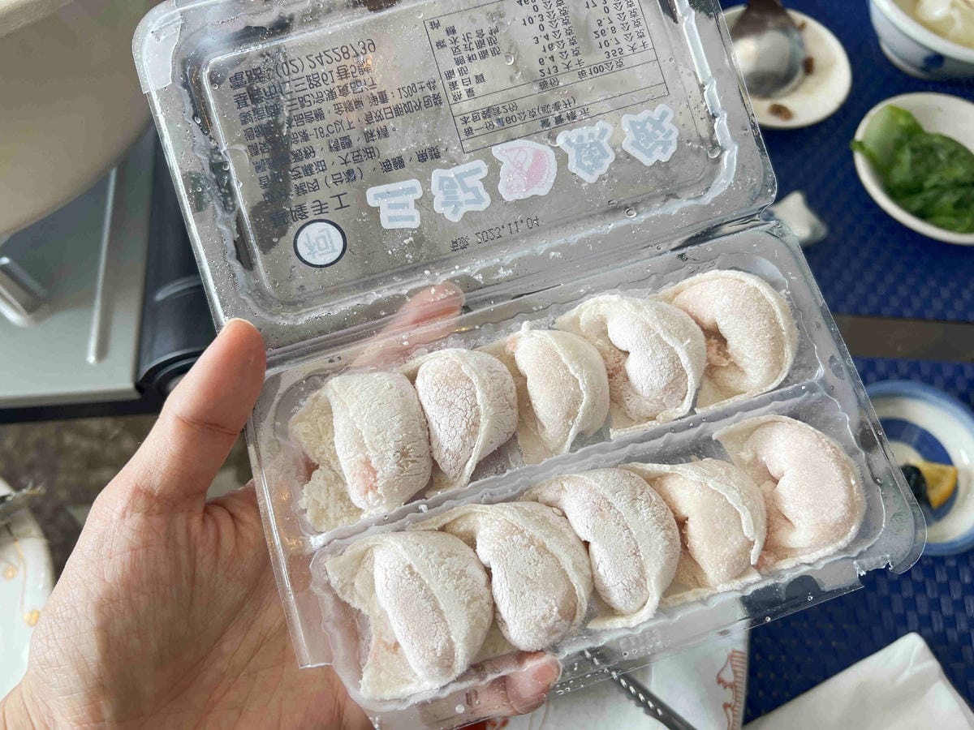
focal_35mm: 26
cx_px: 487
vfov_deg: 53.1
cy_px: 365
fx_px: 732
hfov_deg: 67.3
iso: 32
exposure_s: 1/121
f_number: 1.5
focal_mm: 5.7
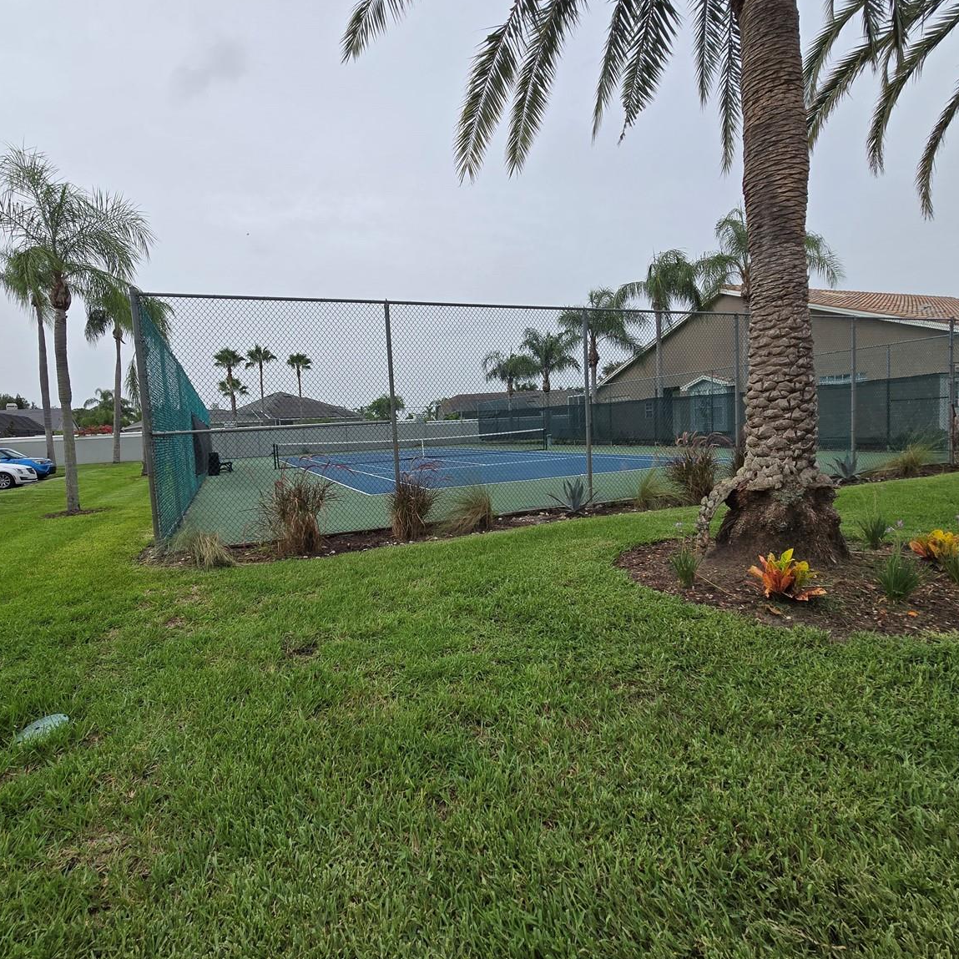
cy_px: 477
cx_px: 419
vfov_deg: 87.4
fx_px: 501
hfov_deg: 87.0
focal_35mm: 16
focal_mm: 2.2
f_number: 2.2
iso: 50
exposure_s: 1/2021
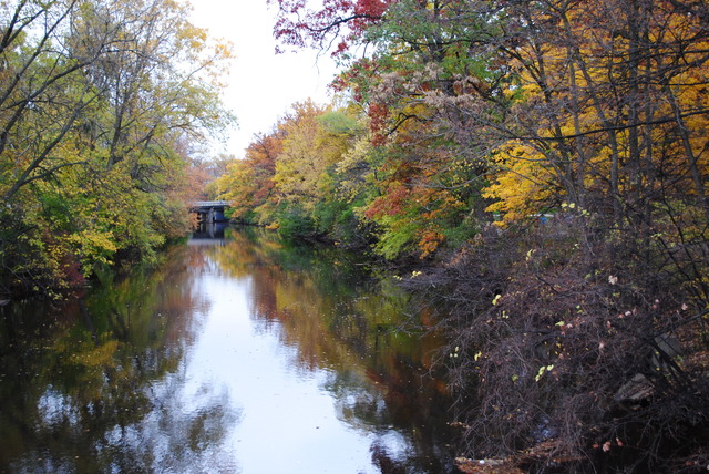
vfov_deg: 28.1
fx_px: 946
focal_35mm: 48
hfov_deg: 41.1
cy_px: 237
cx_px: 354
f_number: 4.8
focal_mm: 32
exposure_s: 1/50
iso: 400
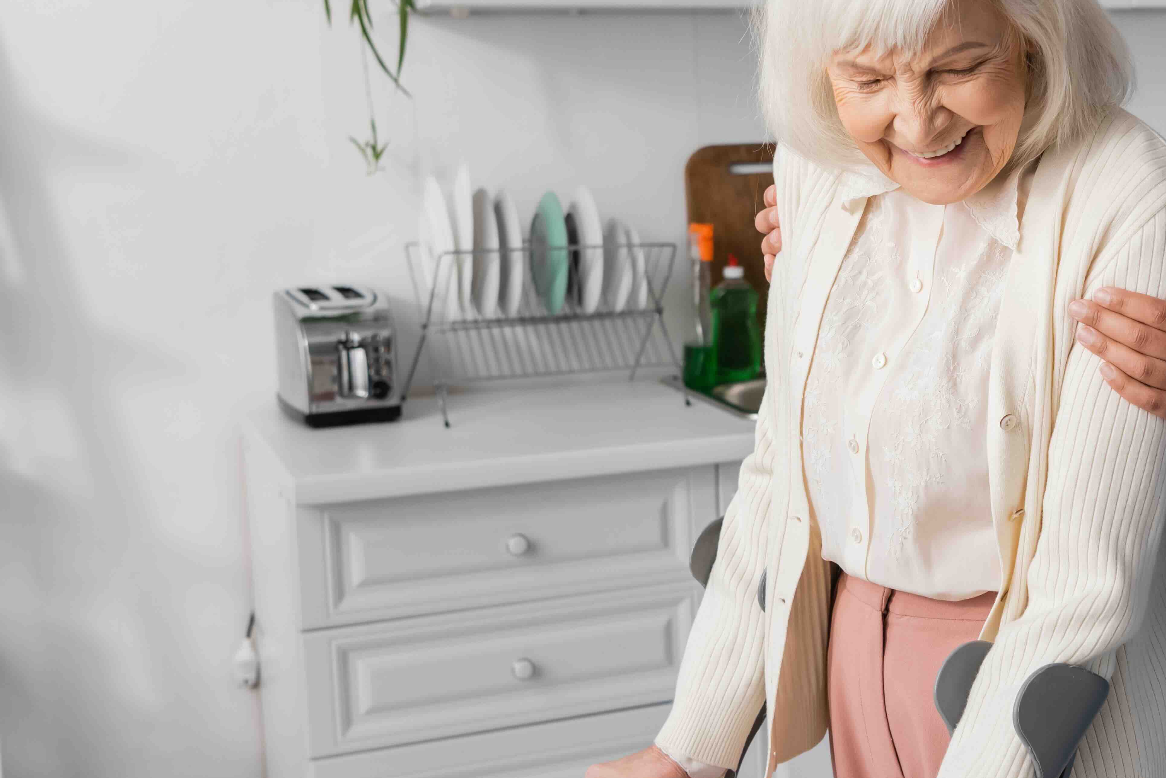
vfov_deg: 22.3
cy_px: 340
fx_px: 1976
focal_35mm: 61
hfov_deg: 32.0
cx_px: 942
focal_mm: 32
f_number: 4
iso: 500
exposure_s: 1/200
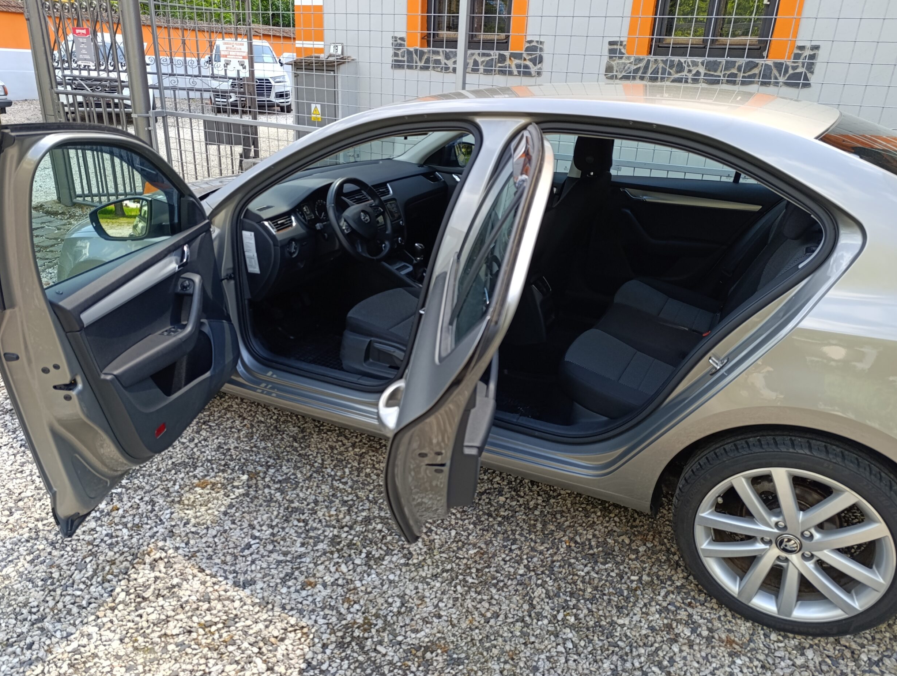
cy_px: 334
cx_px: 467
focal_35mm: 24
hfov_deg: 71.5
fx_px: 623
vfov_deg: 57.0
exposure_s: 1/126
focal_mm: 6.14
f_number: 1.6
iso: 50
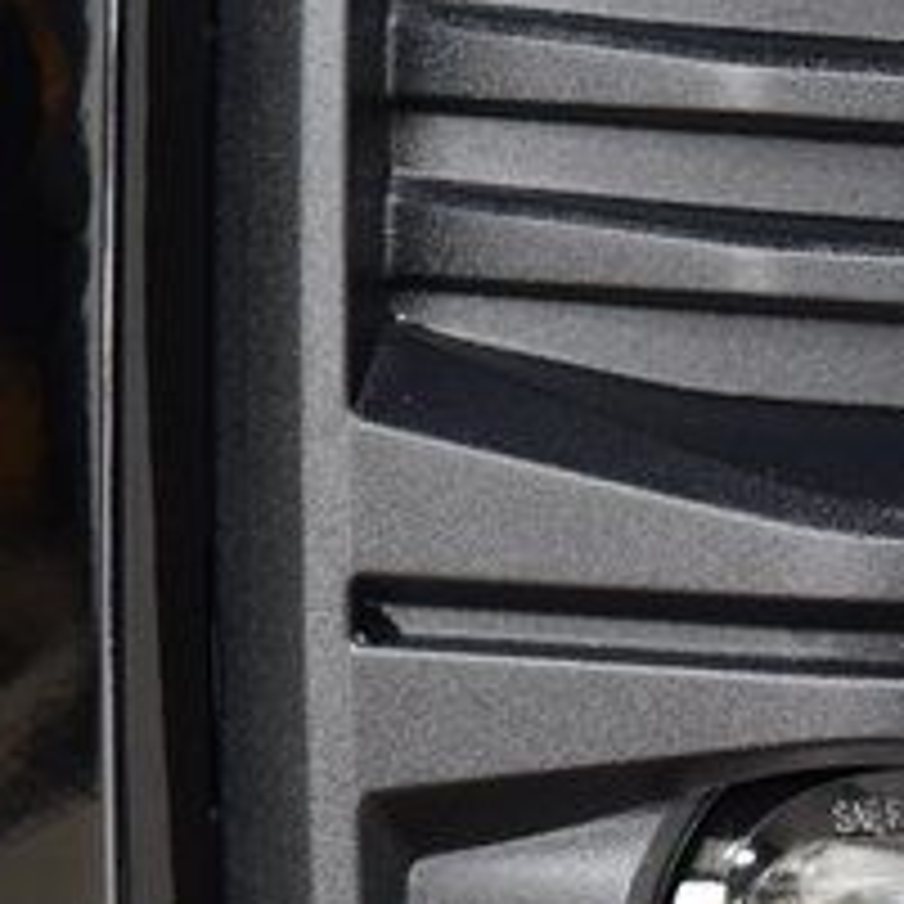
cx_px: 864
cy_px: 776
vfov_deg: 6.2
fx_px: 8391
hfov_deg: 6.2
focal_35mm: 284
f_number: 4.5
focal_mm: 70
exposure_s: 1/30
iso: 1600
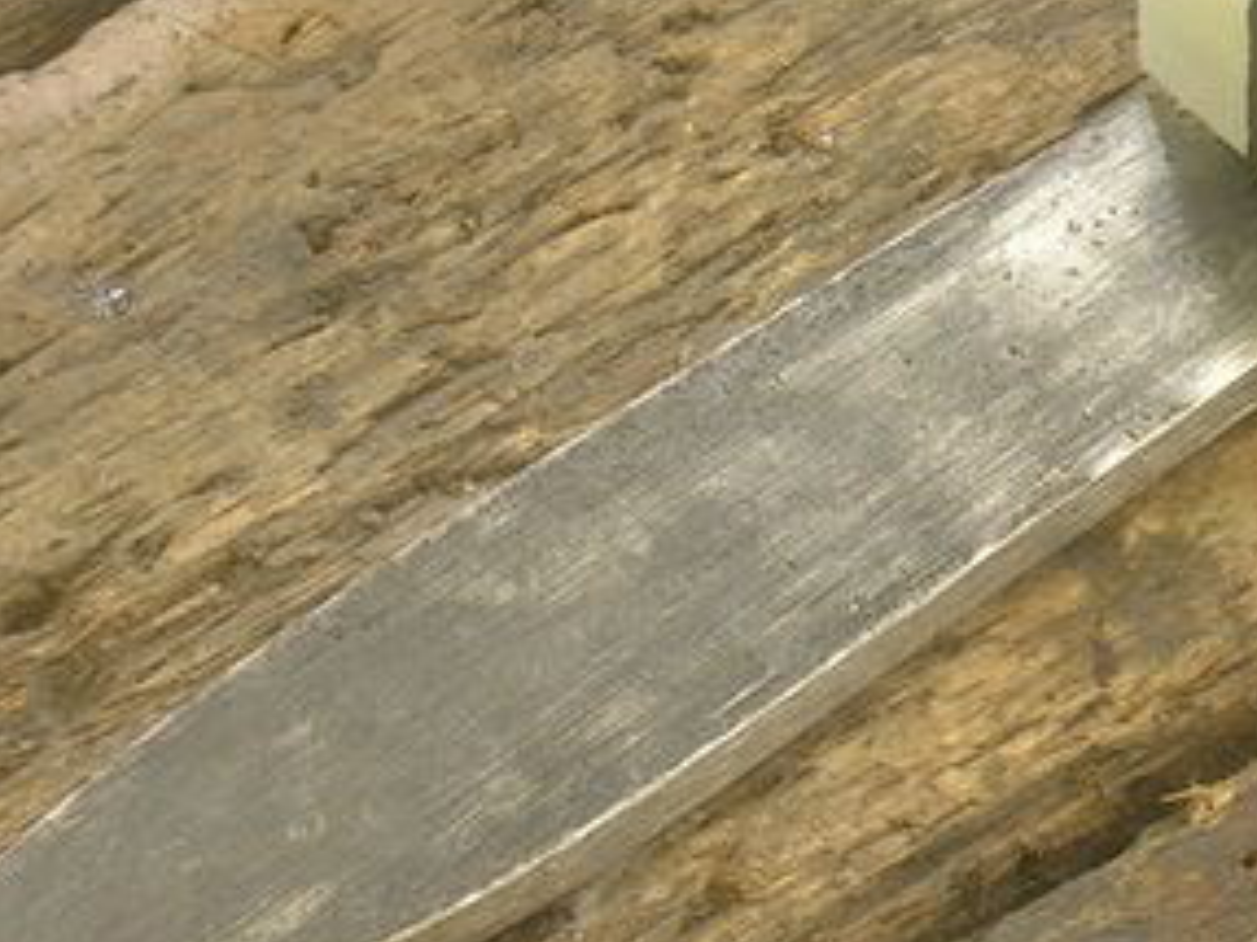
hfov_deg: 10.8
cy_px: 289
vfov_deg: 8.1
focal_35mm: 183
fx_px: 6642
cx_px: 1077
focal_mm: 12.4
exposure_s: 1/3.8
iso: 60
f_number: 4.1
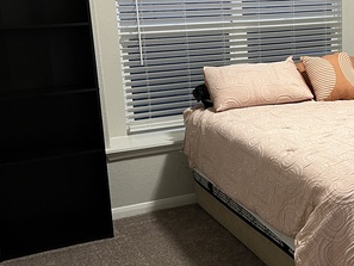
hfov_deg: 33.5
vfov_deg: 26.1
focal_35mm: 56
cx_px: 277
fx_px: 573
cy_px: 120
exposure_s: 1/40
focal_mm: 5.7
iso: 500
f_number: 1.5
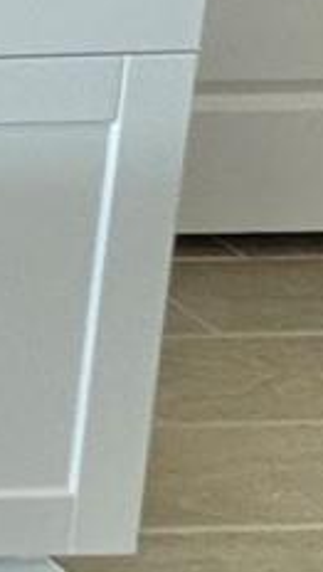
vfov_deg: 16.2
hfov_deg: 6.1
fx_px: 1594
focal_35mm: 105
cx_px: -1356
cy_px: -533
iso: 160
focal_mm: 2.22
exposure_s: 1/120
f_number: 2.2
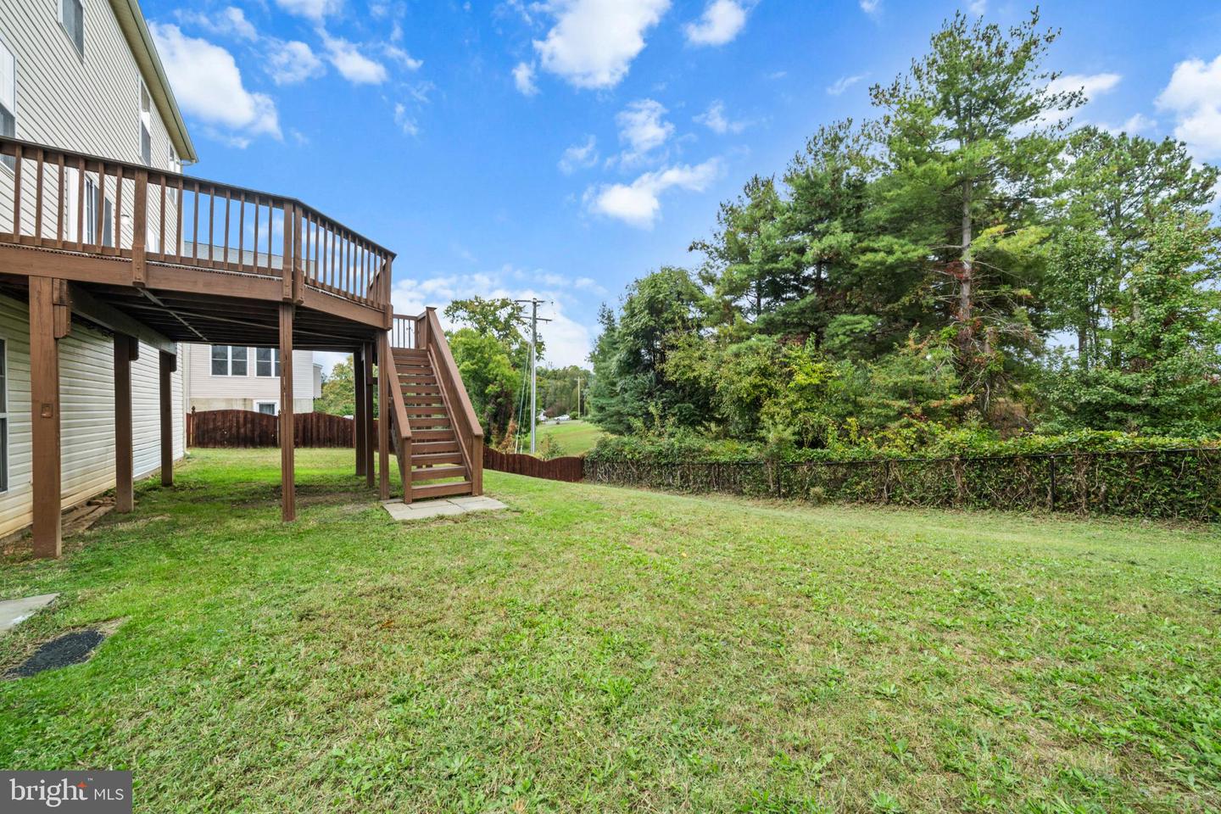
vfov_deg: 85.4
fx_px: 441
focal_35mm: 13
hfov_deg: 108.3
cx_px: 610
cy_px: 407
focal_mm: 13
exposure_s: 1/60
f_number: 8
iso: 640
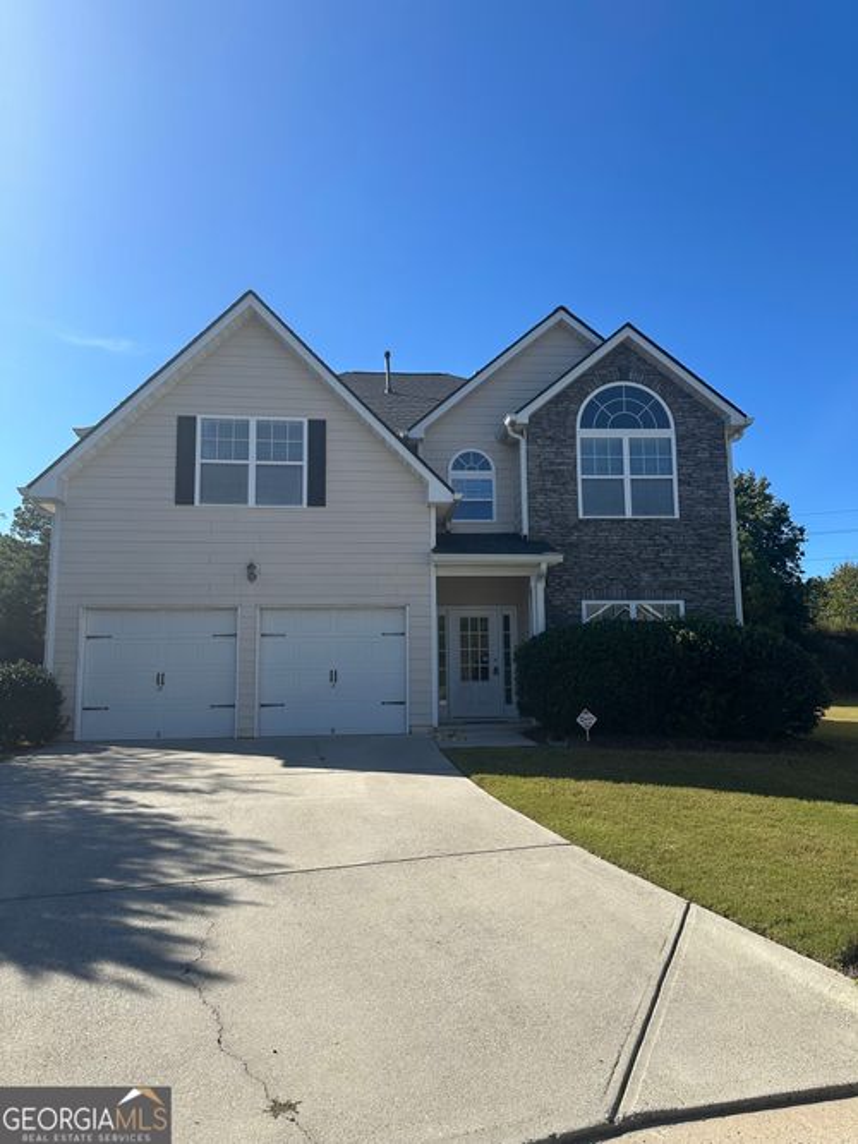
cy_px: 572
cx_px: 429
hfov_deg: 56.8
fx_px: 793
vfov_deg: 71.6
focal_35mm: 24
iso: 80
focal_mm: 6.86
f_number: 1.78
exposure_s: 1/4016
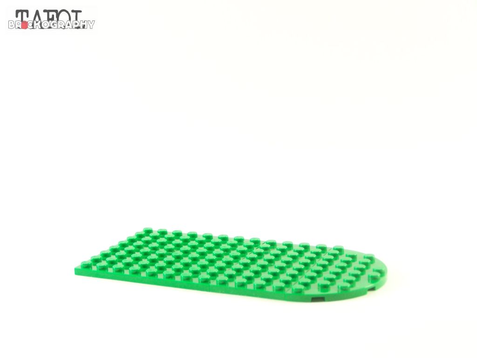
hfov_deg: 30.3
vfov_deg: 22.9
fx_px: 882
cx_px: 238
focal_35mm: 64
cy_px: 179
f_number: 3.2
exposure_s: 1/30
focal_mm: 10.7
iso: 200
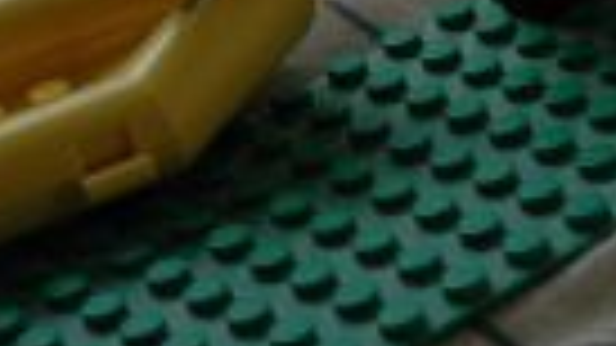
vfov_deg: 5.8
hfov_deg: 10.1
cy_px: -121
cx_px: 953
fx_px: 3364
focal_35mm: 206
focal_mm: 28
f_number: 8
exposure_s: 1/250
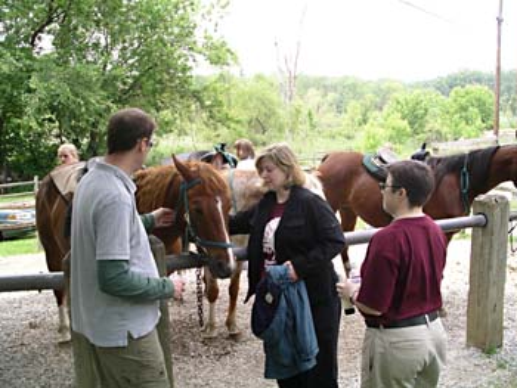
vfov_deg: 38.7
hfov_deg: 50.1
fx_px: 553
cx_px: 258
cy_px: 194
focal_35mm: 37
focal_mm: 7.8
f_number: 4
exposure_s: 1/259
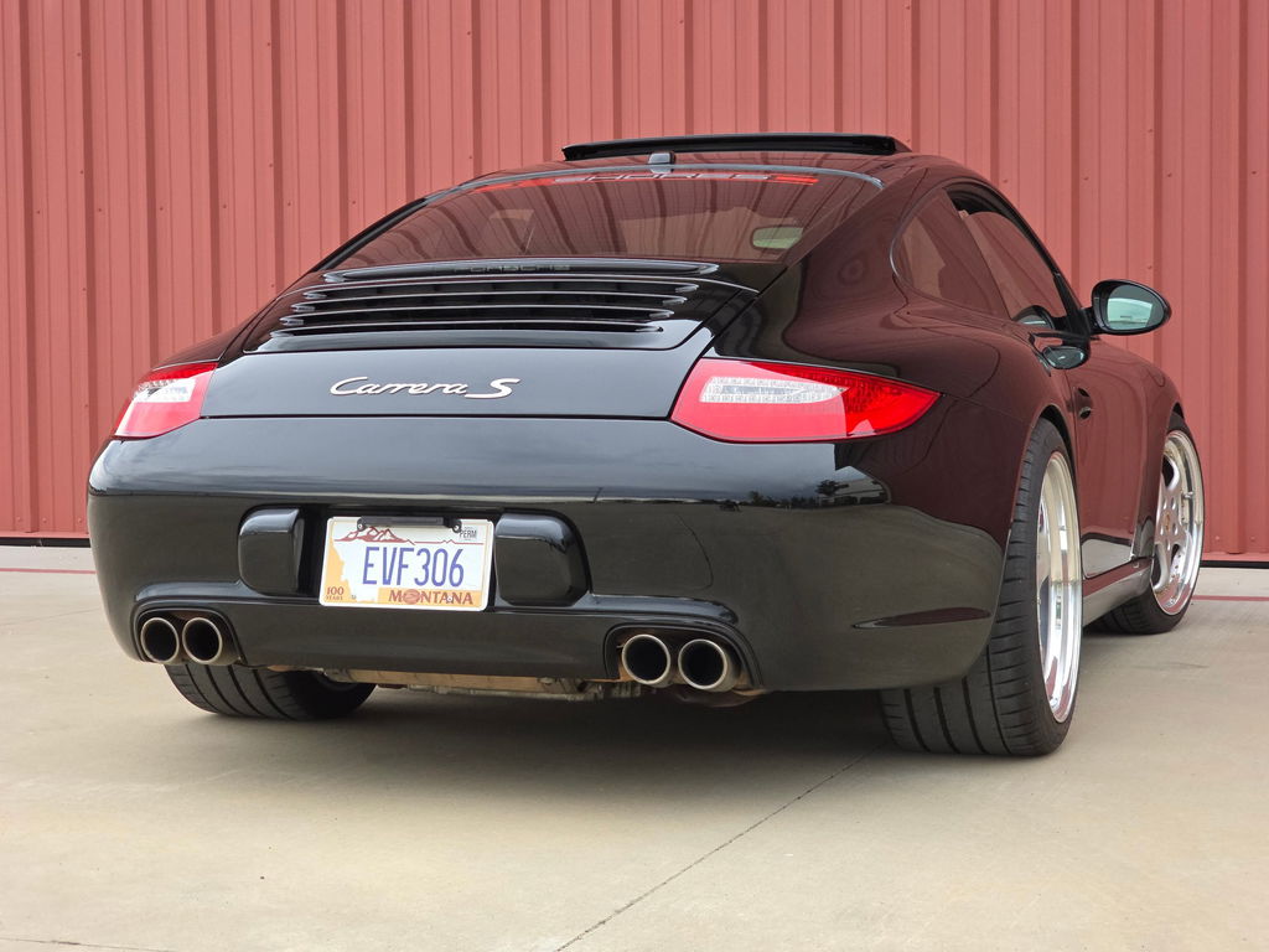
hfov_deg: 28.2
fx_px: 2529
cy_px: 476
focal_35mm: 69
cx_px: 634
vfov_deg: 21.3
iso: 50
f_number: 2.4
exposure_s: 1/154
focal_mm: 7.9
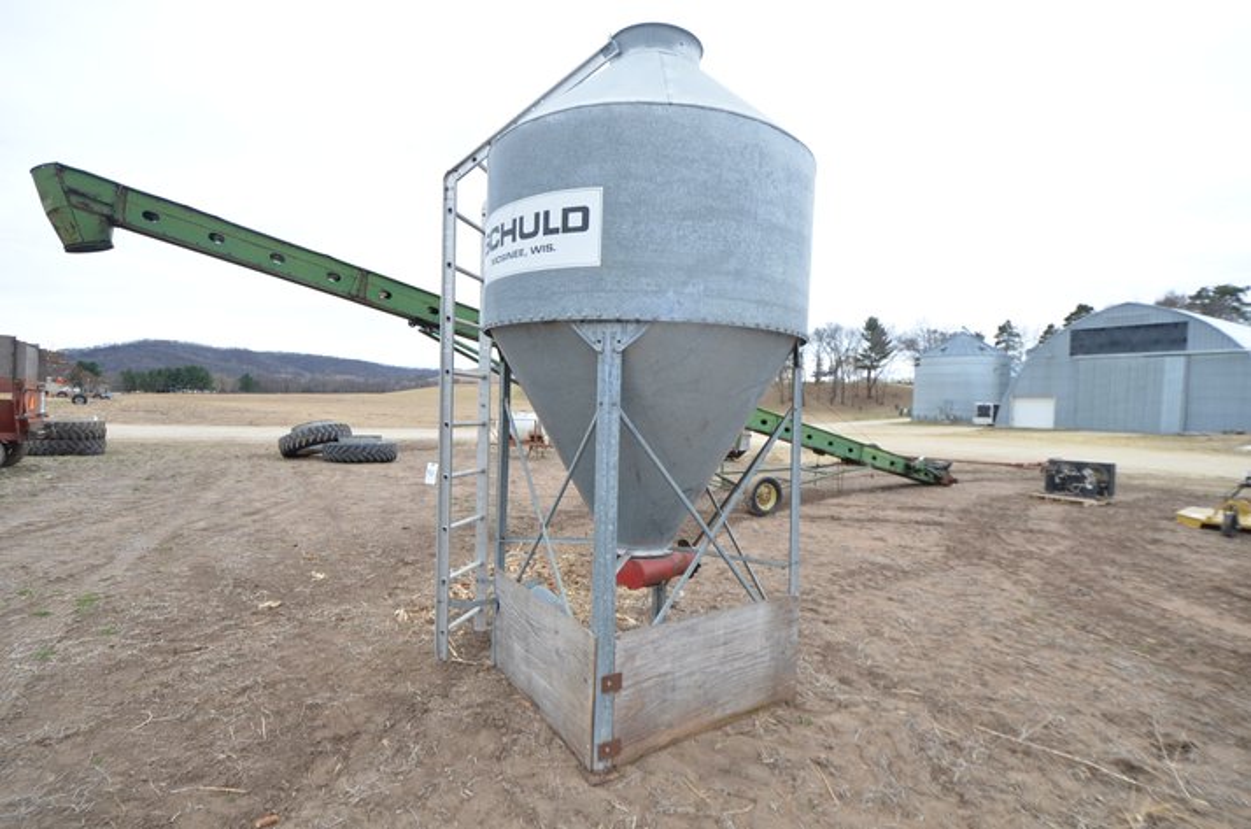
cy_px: 414
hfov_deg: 90.1
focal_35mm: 18
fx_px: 624
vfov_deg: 67.2
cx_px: 626
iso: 200
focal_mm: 12
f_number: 5
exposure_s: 1/100
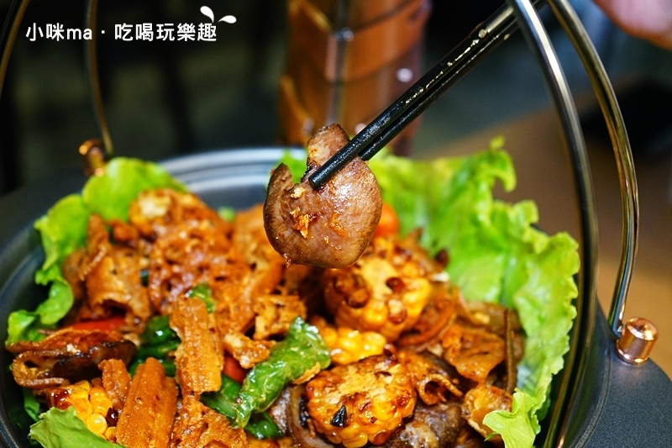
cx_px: 336
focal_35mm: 46
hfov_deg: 42.8
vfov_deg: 29.2
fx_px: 858
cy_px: 224
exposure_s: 1/60
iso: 3200
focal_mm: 46
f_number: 4.5
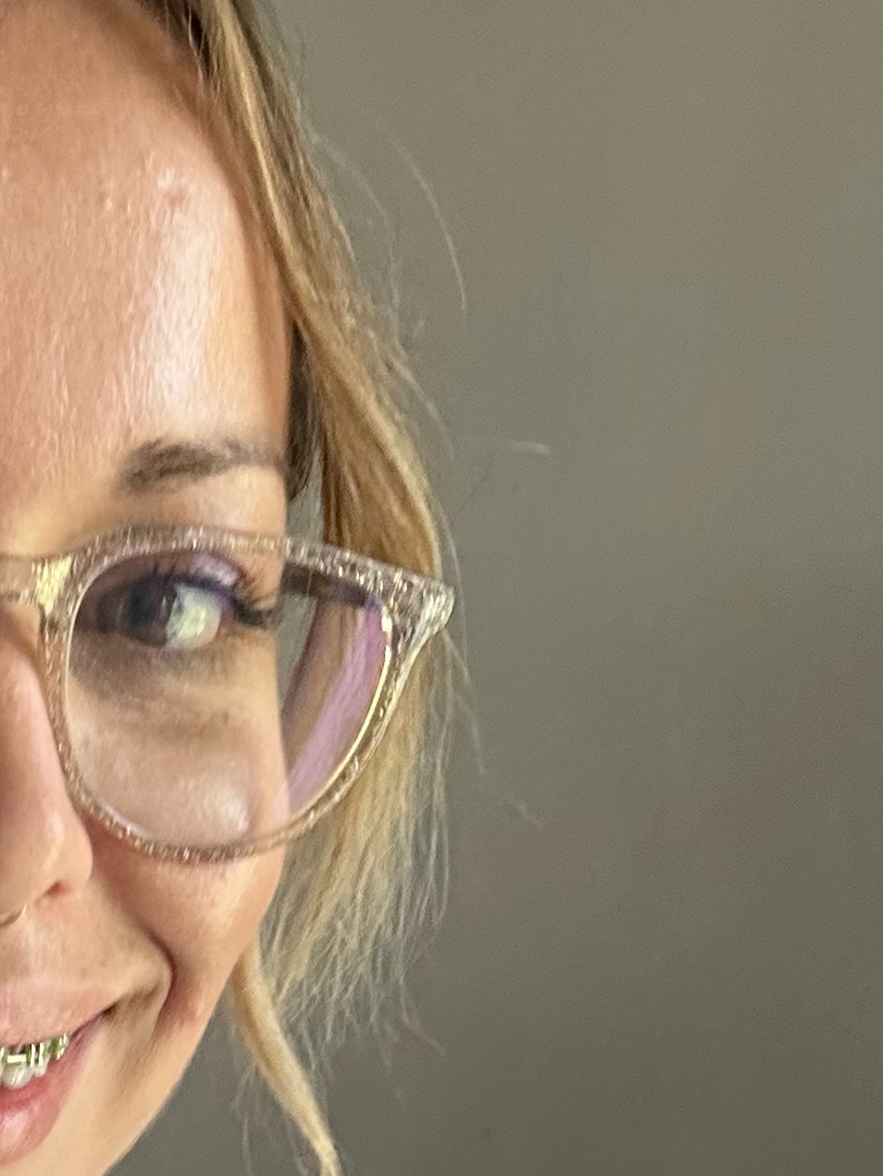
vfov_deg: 24.9
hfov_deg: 19.2
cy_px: 1272
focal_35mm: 73
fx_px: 2482
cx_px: -134
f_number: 1.9
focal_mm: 2.69
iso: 100
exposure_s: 1/60
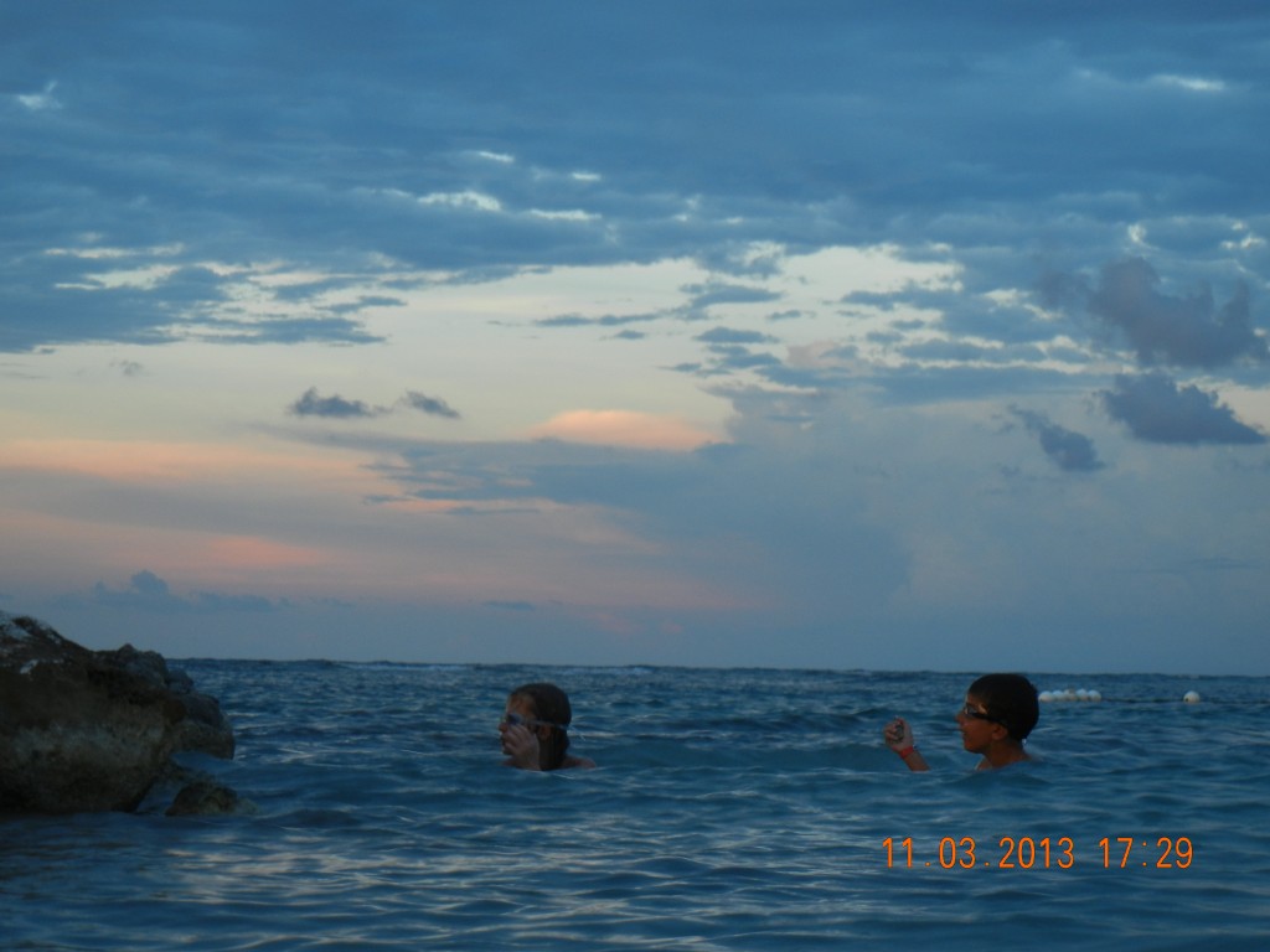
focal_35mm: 102
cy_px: 476
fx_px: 3742
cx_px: 635
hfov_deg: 19.3
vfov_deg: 14.5
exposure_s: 1/48.2
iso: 161
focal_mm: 18.3
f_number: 4.5
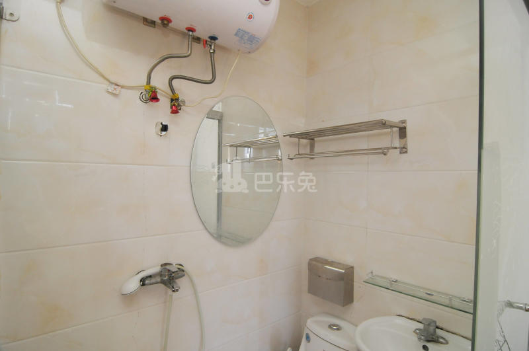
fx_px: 264
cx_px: 264
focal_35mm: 18
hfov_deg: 90.1
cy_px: 176
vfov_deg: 67.2
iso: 800
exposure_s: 1/50
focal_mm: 12
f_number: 6.3
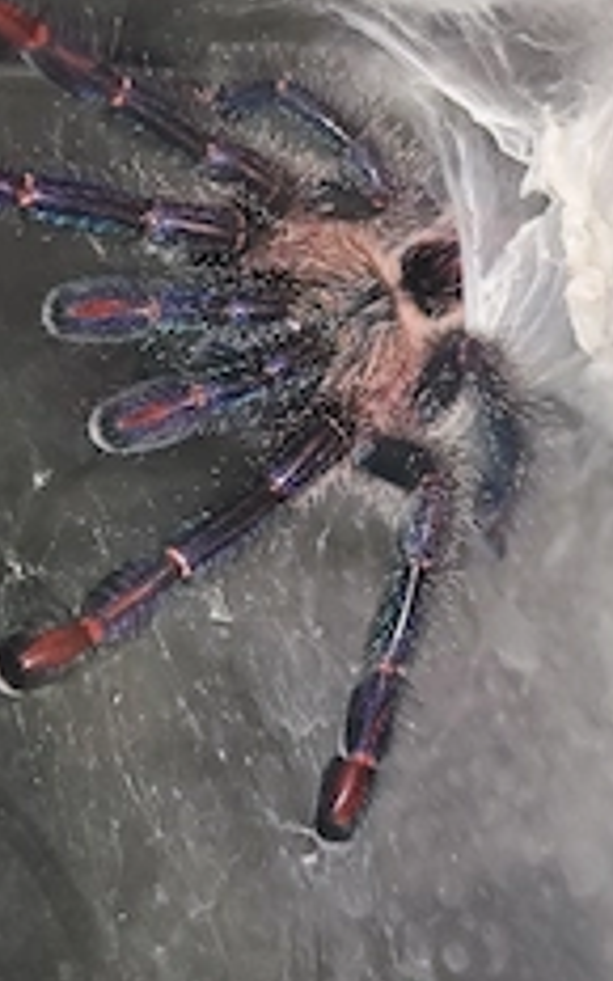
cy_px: 419
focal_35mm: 42
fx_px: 1123
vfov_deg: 47.0
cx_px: 220
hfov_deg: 30.4
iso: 1280
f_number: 1.69
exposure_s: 1/100
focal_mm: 7.01
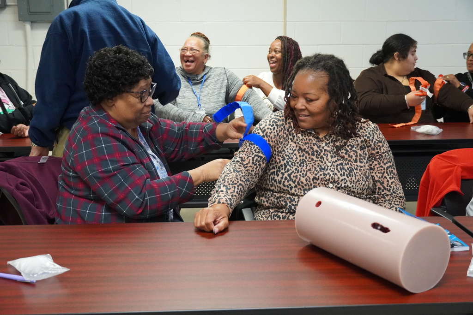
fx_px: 611
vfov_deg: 29.0
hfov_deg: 42.3
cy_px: 158
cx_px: 236
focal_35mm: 46
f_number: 4.5
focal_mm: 31
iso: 6400
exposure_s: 1/125
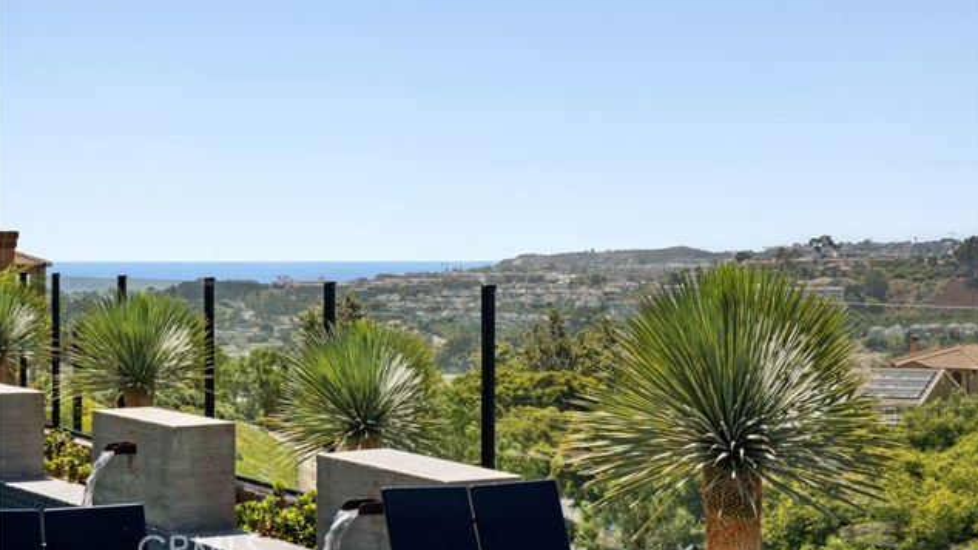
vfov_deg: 16.5
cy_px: 243
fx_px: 1894
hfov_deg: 29.0
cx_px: 491
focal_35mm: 73
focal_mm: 46.3
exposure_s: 1/55
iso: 125
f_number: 11
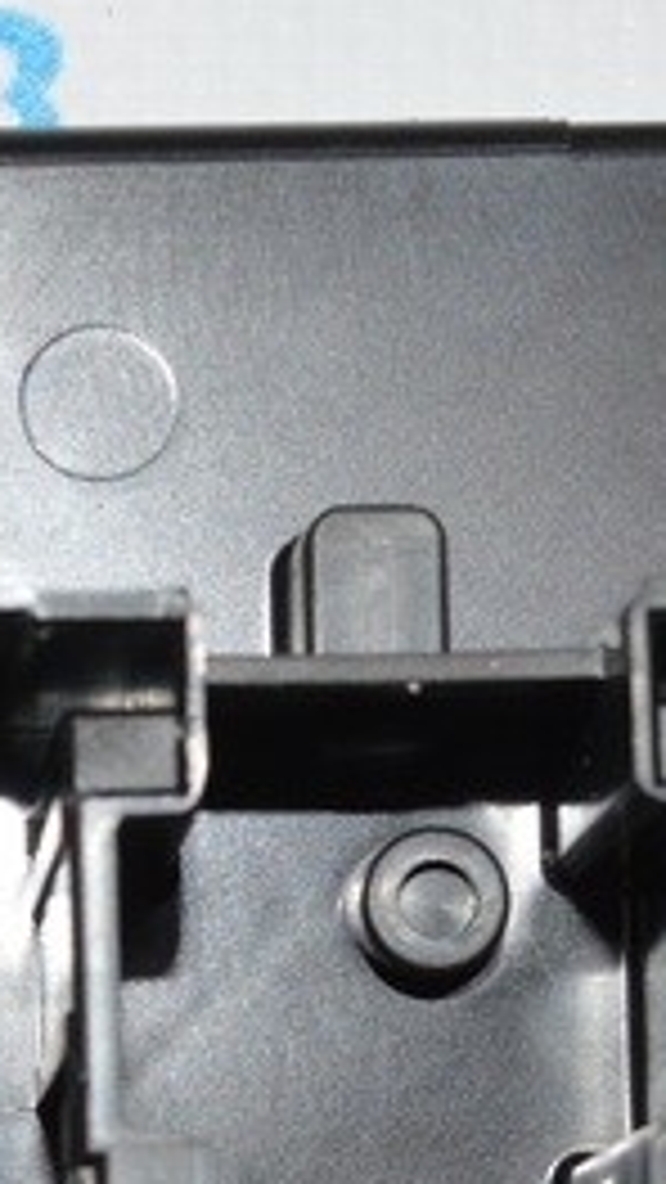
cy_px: 1375
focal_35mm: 153
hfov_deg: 7.8
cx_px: -338
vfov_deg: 13.7
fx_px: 4803
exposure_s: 1/60
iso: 100
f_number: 8
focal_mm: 25
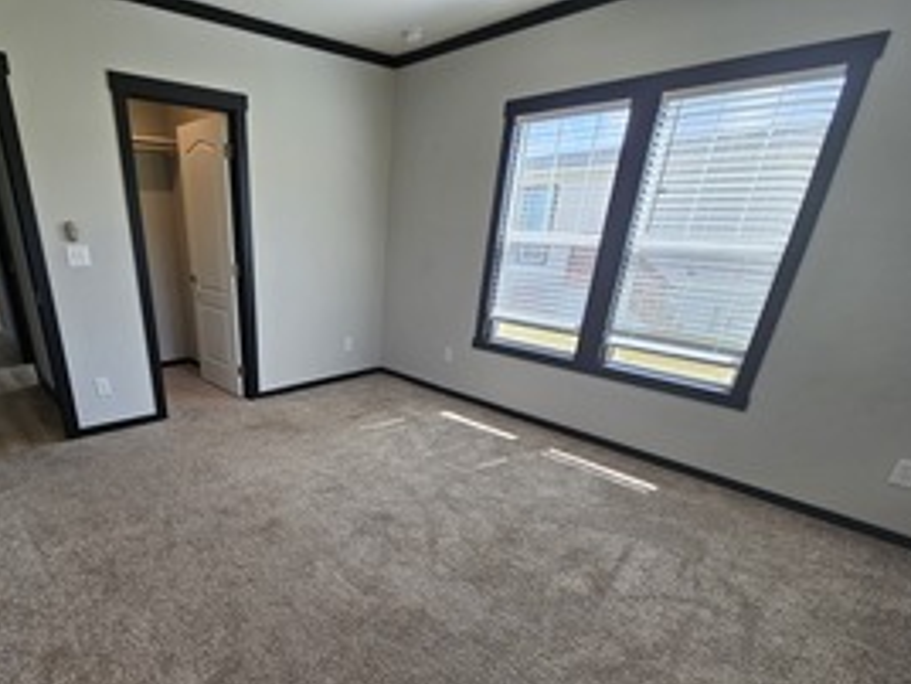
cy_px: 444
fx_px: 447
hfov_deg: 88.9
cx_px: 333
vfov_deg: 72.9
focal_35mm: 17
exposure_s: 1/131
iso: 50
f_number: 2.2
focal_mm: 2.2
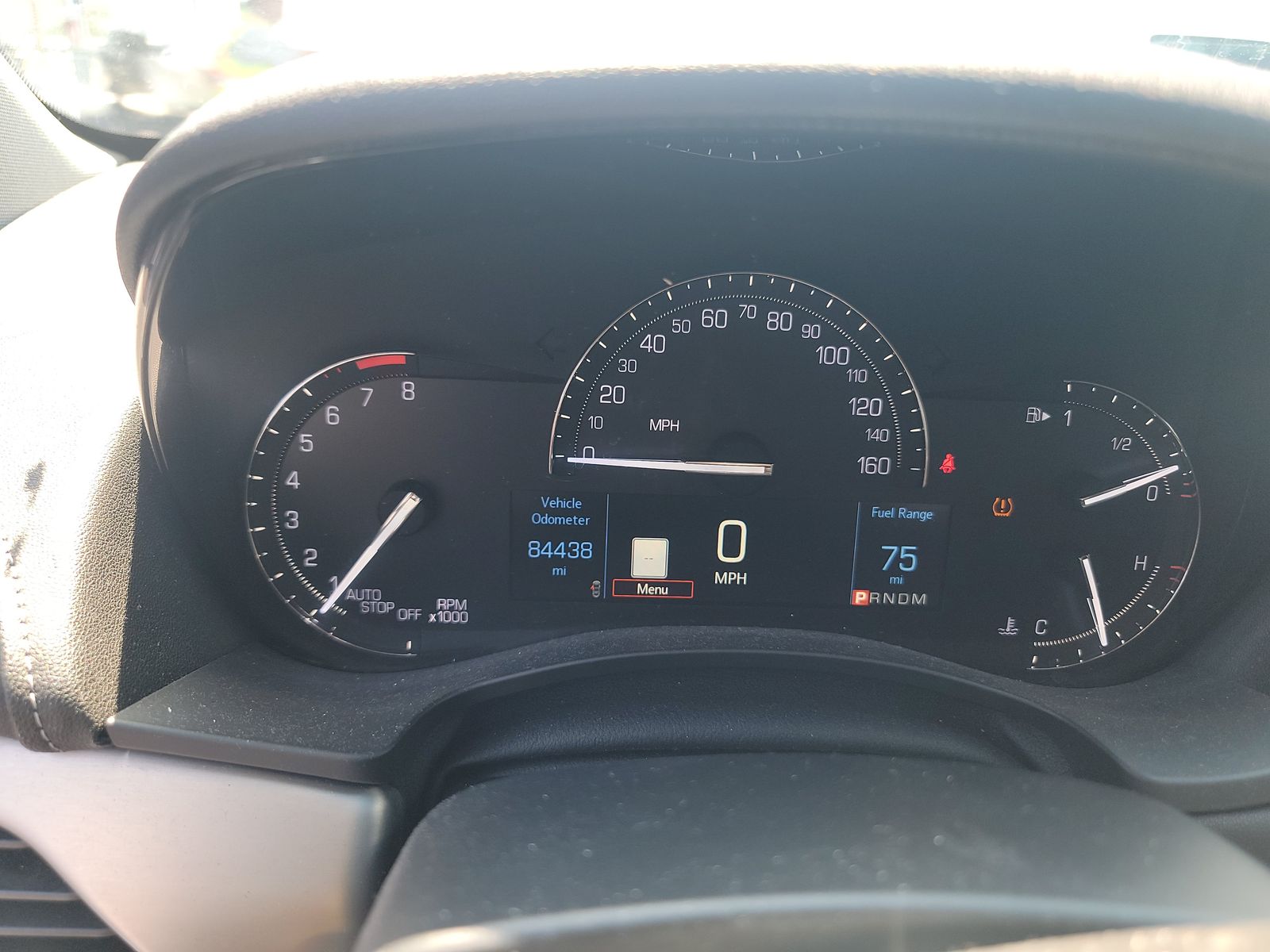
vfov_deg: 56.8
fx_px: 881
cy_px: 476
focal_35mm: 24
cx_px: 635
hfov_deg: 71.6
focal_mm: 6.7
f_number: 1.8
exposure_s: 1/50
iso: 60
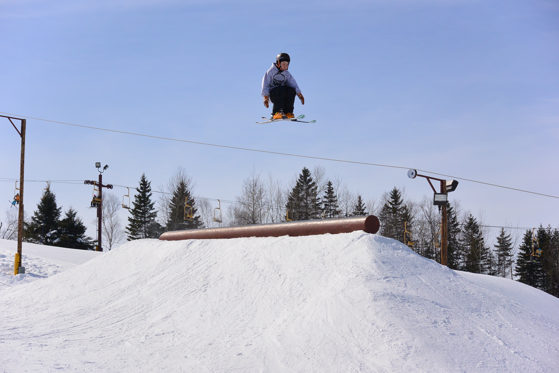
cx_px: 280
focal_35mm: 81
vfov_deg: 16.9
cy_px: 186
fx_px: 1258
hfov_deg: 25.1
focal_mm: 30
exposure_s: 1/2000
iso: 160
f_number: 5.6
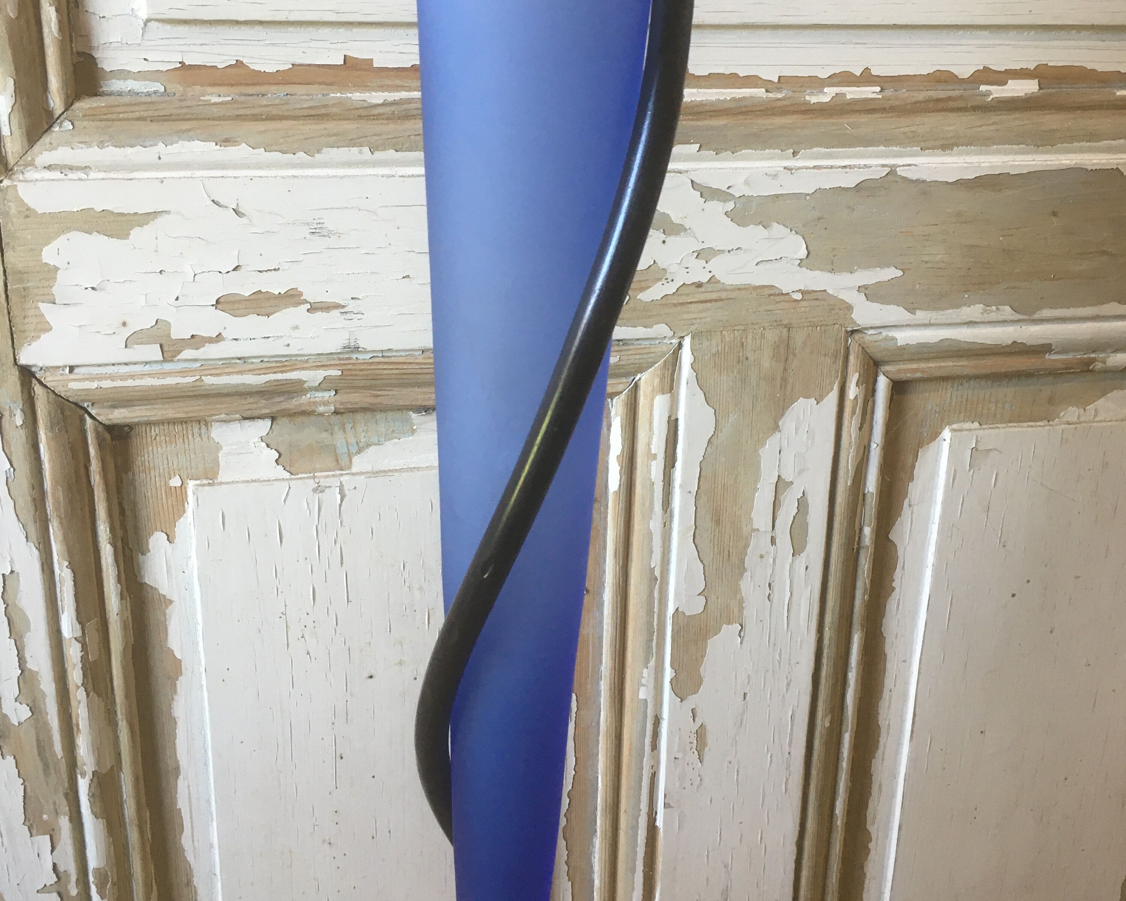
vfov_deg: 38.9
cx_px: 564
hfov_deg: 47.9
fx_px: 1266
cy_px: 337
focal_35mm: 38
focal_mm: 4.15
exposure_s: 1/33
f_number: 2.2
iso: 100
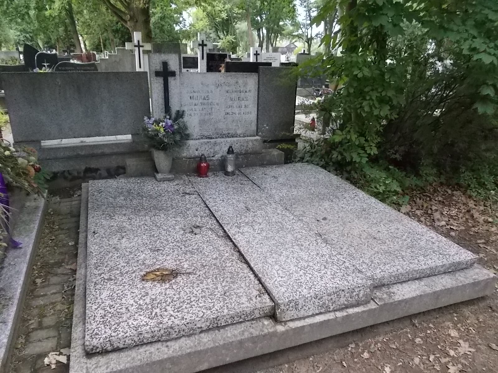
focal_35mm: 26
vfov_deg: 53.1
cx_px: 249
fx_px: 374
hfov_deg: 67.3
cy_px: 186
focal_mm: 4.6
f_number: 3.2
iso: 400
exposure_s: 1/320
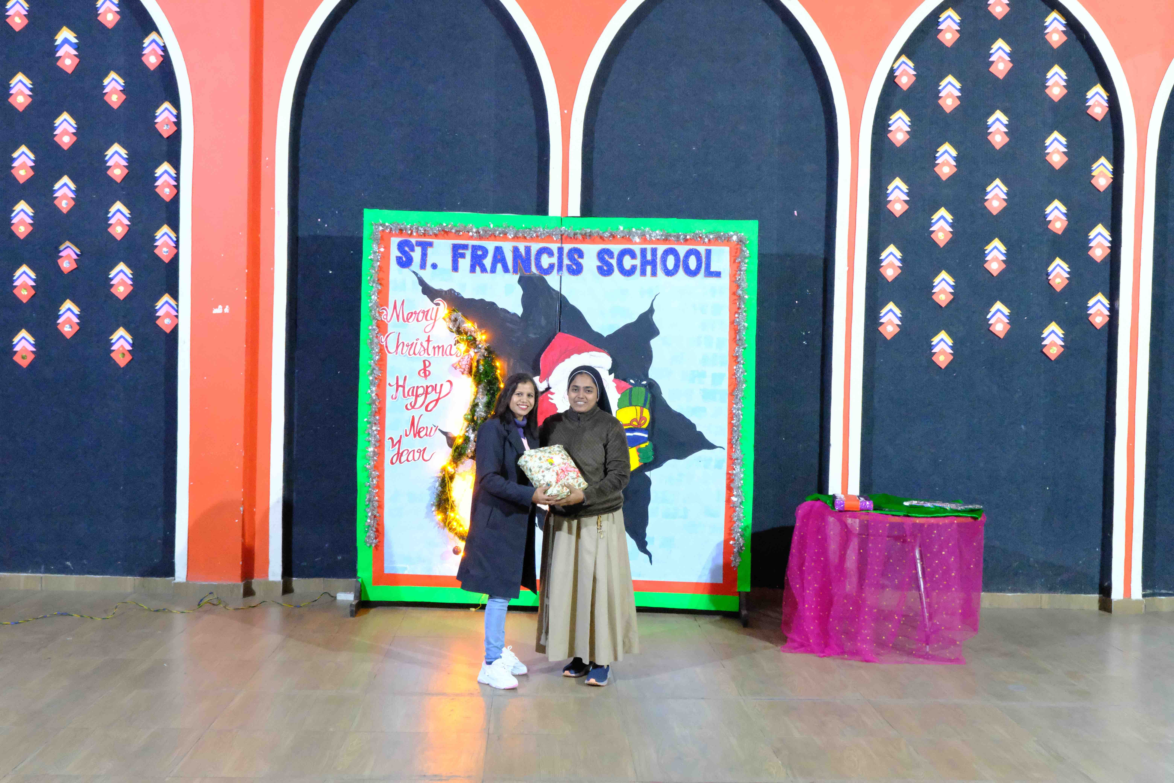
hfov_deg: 54.4
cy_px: 392
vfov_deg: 37.9
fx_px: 1141
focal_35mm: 35
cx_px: 587
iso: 12800
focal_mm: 23.5
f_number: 9
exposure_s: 1/15
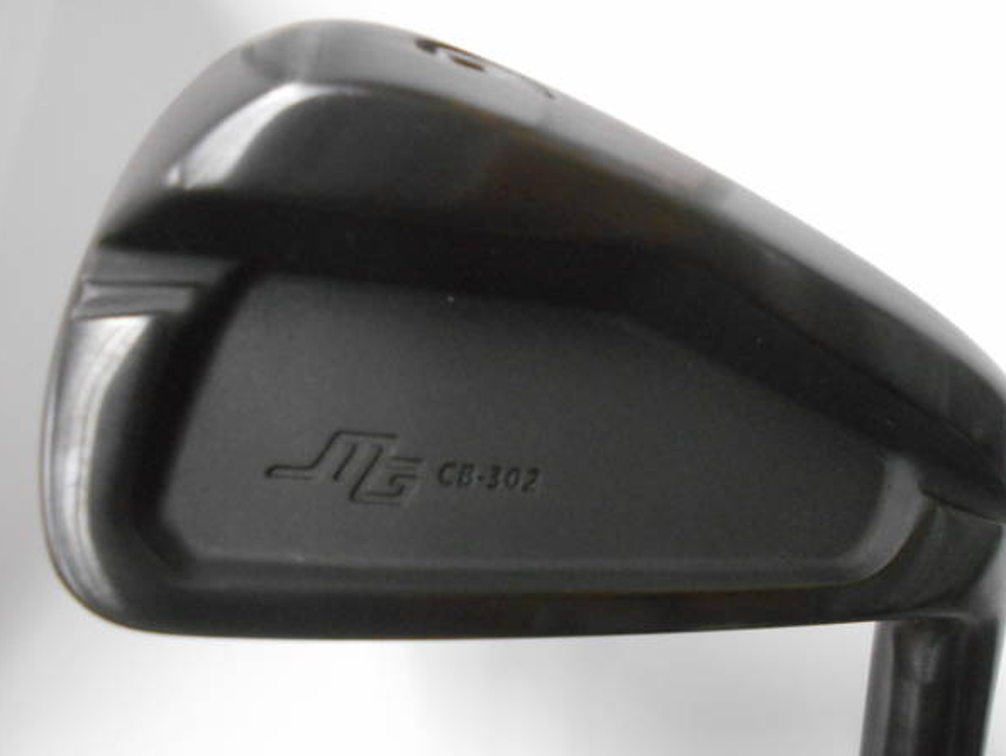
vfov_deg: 49.8
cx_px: 535
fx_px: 814
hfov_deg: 63.4
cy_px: 390
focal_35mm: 28
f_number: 3.2
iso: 800
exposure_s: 1/60
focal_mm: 4.6
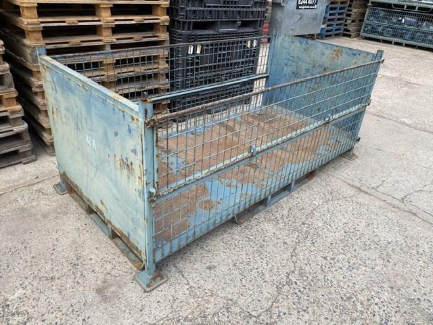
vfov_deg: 53.1
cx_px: 216
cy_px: 162
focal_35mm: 26
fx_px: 325
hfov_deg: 67.3
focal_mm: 4.25
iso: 32
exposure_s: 1/557
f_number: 1.8
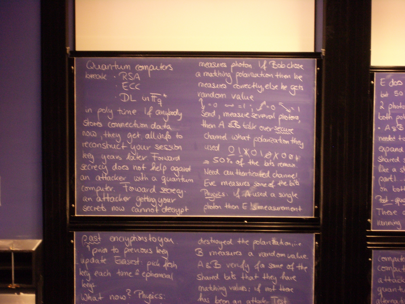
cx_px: 202
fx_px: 1228
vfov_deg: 14.1
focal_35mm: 105
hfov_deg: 18.7
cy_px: 152
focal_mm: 17.4
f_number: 4.8
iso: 200
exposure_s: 1/5
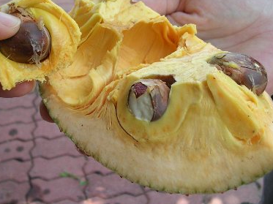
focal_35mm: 51
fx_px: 402
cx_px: 119
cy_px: 82
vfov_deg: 28.5
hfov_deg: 37.5
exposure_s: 1/222
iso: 50
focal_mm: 5.8
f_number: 2.8
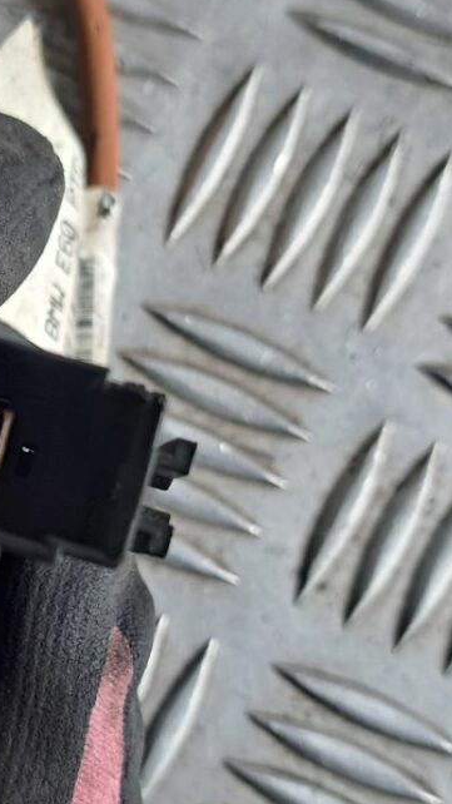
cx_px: -61
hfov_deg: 20.0
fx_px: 1215
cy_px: 422
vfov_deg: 36.6
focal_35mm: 57
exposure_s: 1/50
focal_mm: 5.23
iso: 80
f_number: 1.8
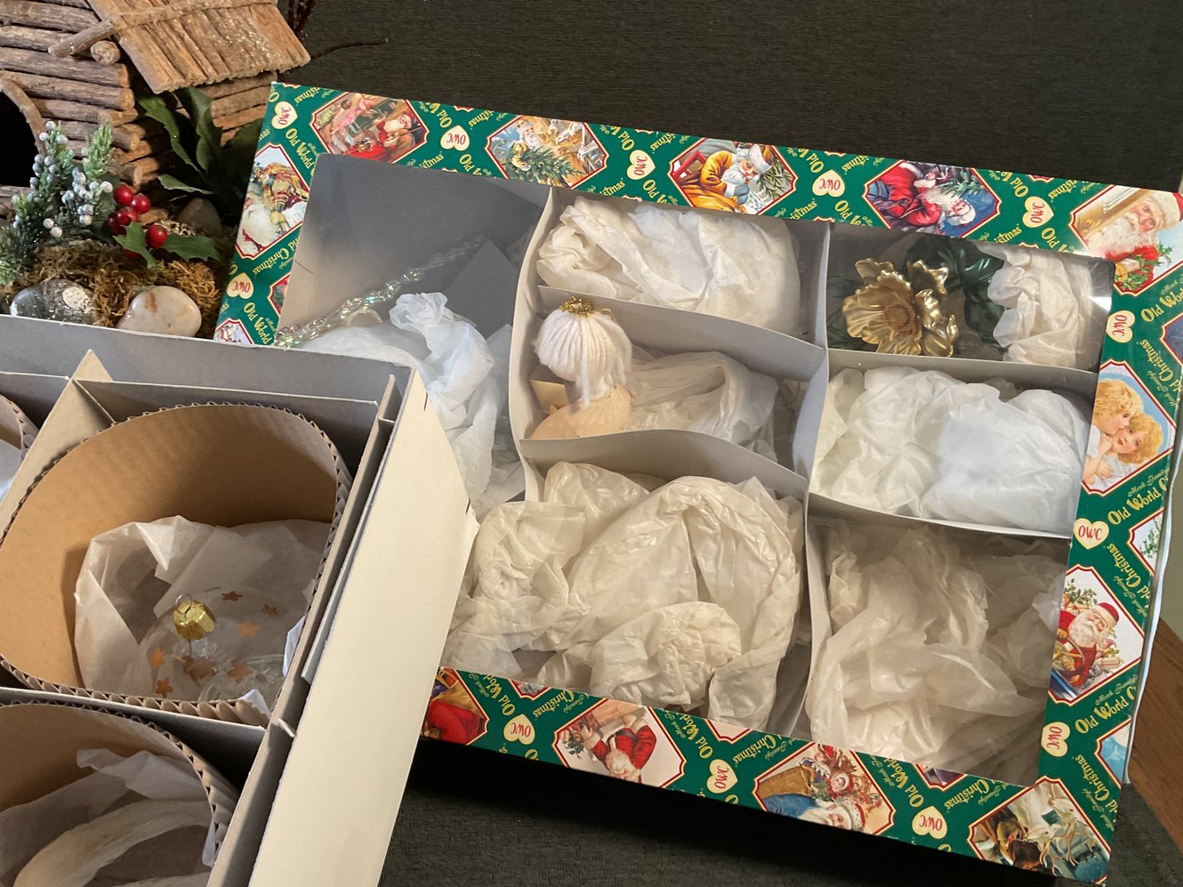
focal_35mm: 33
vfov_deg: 42.9
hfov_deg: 55.4
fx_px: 1128
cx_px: 577
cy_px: 496
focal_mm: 3
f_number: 1.8
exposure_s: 1/60
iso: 100
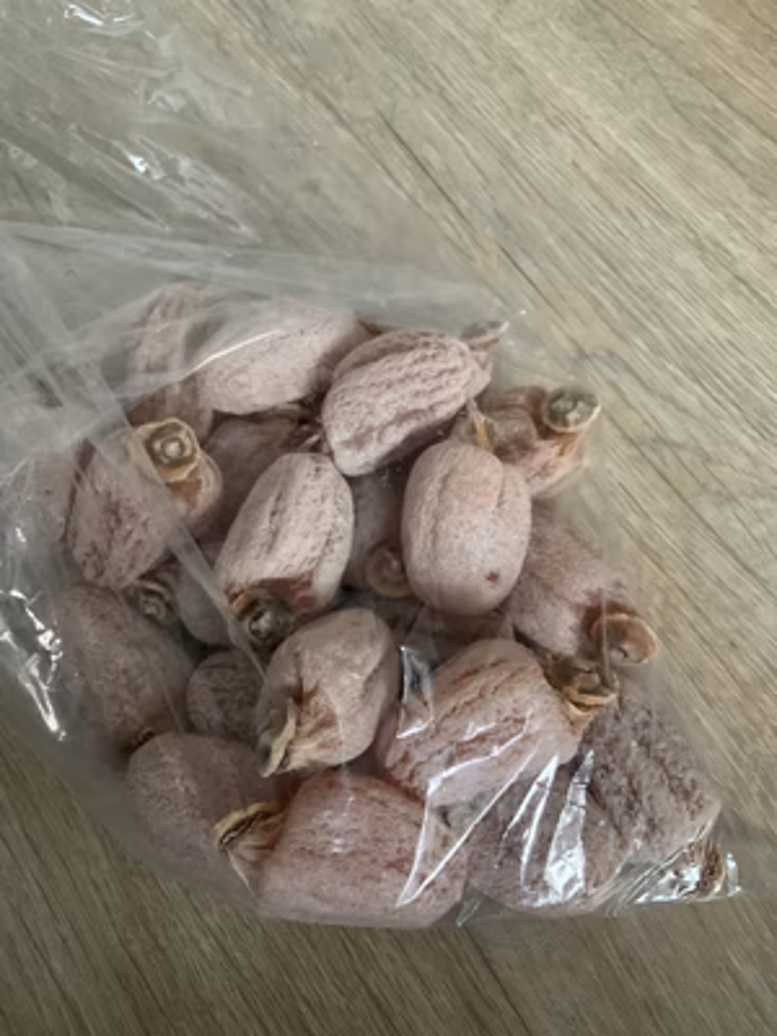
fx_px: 868
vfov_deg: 61.7
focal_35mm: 29
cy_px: 518
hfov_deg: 48.2
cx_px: 388
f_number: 1.8
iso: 320
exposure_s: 1/40
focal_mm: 3
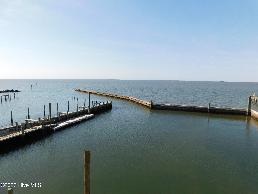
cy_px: 97
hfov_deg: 73.9
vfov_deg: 58.9
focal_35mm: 23
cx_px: 129
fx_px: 171
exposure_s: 1/400
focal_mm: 4
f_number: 6
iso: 125
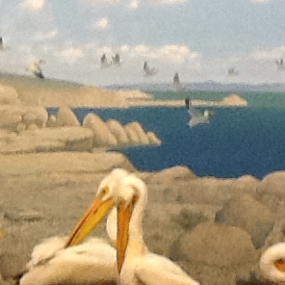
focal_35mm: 126
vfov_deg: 13.8
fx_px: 1174
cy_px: 174
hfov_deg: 13.7
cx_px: 10
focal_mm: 2.03
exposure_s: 1/30
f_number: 2.4
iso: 100
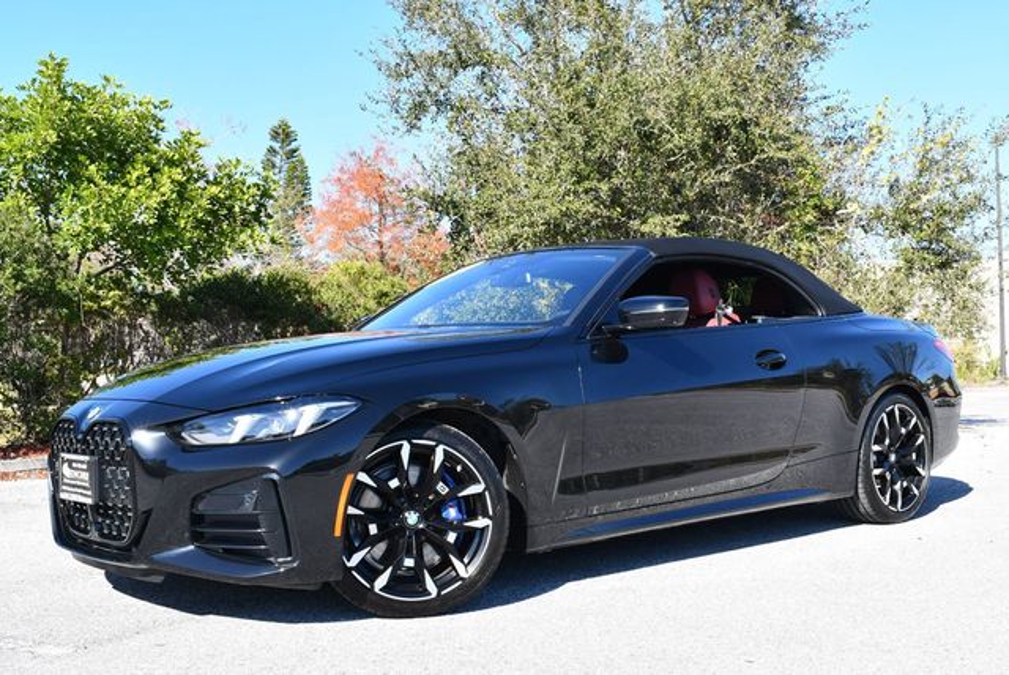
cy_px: 338
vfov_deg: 30.6
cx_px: 504
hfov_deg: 44.5
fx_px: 1234
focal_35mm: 44
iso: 200
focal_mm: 22
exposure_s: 1/250
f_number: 8
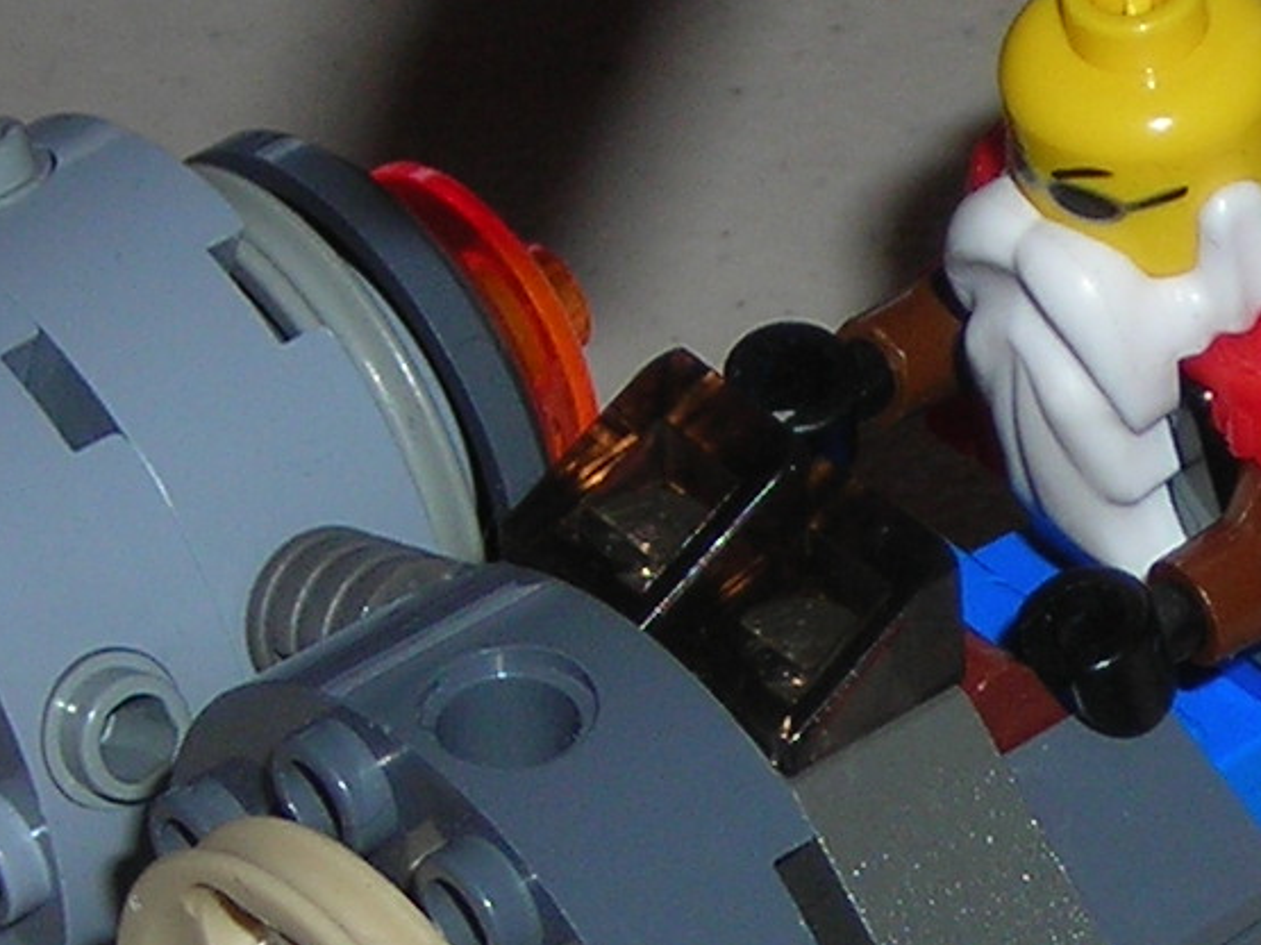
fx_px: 9360
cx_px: 1918
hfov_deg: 7.6
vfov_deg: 5.8
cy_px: 788
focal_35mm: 257
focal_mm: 9.1
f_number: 3.6
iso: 50
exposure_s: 1/60.1
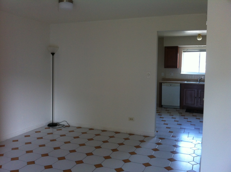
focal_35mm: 35
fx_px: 233
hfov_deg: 52.7
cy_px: 86
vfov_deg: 40.6
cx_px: 116
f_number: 2.8
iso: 125
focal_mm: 3.85
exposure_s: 1/15
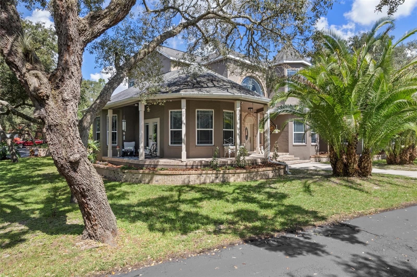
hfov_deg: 78.6
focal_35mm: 22
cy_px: 138
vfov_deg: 57.2
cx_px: 208
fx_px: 255
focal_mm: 8.38
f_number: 2.8
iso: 110
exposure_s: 1/640
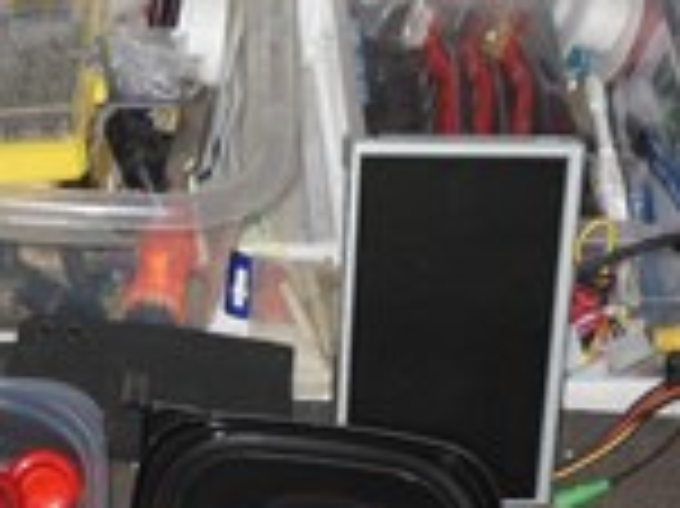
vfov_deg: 16.0
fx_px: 1688
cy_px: 719
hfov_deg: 22.8
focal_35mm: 86
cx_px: 284
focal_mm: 5.2
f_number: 3.3
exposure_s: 1/25
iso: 200
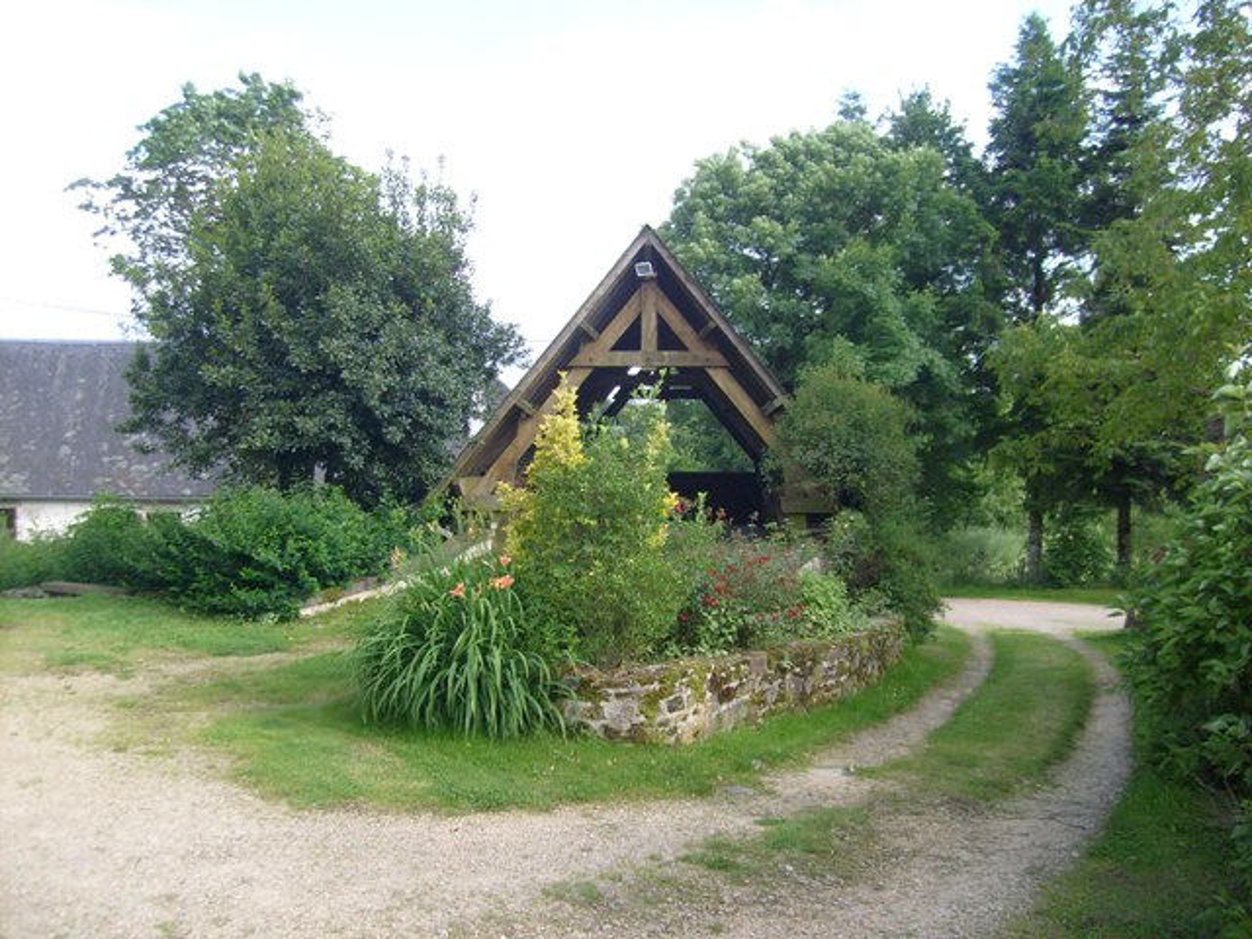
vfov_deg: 40.7
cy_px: 470
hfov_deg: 52.6
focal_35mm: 35
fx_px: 1266
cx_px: 626
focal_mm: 5.8
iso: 80
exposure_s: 1/60
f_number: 7.1
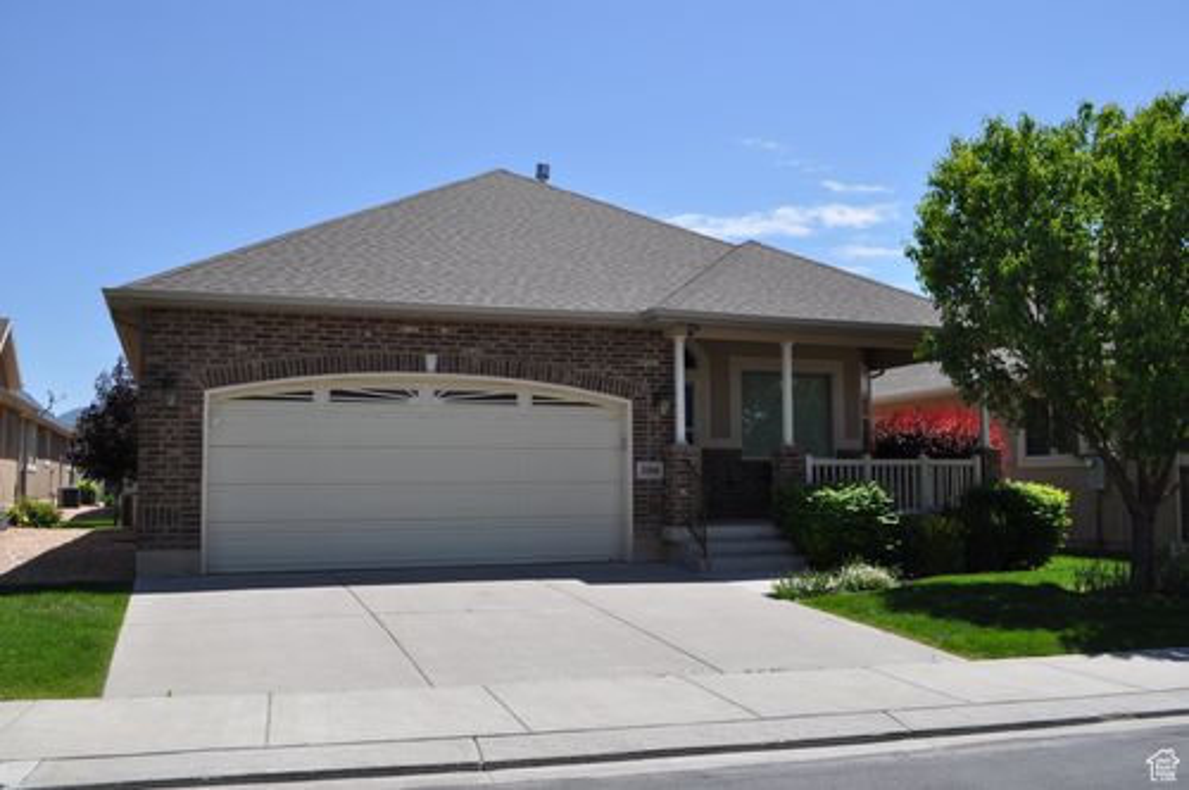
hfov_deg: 57.3
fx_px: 1088
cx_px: 594
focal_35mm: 33
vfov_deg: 39.9
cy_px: 395
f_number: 10
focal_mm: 22
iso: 200
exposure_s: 1/400
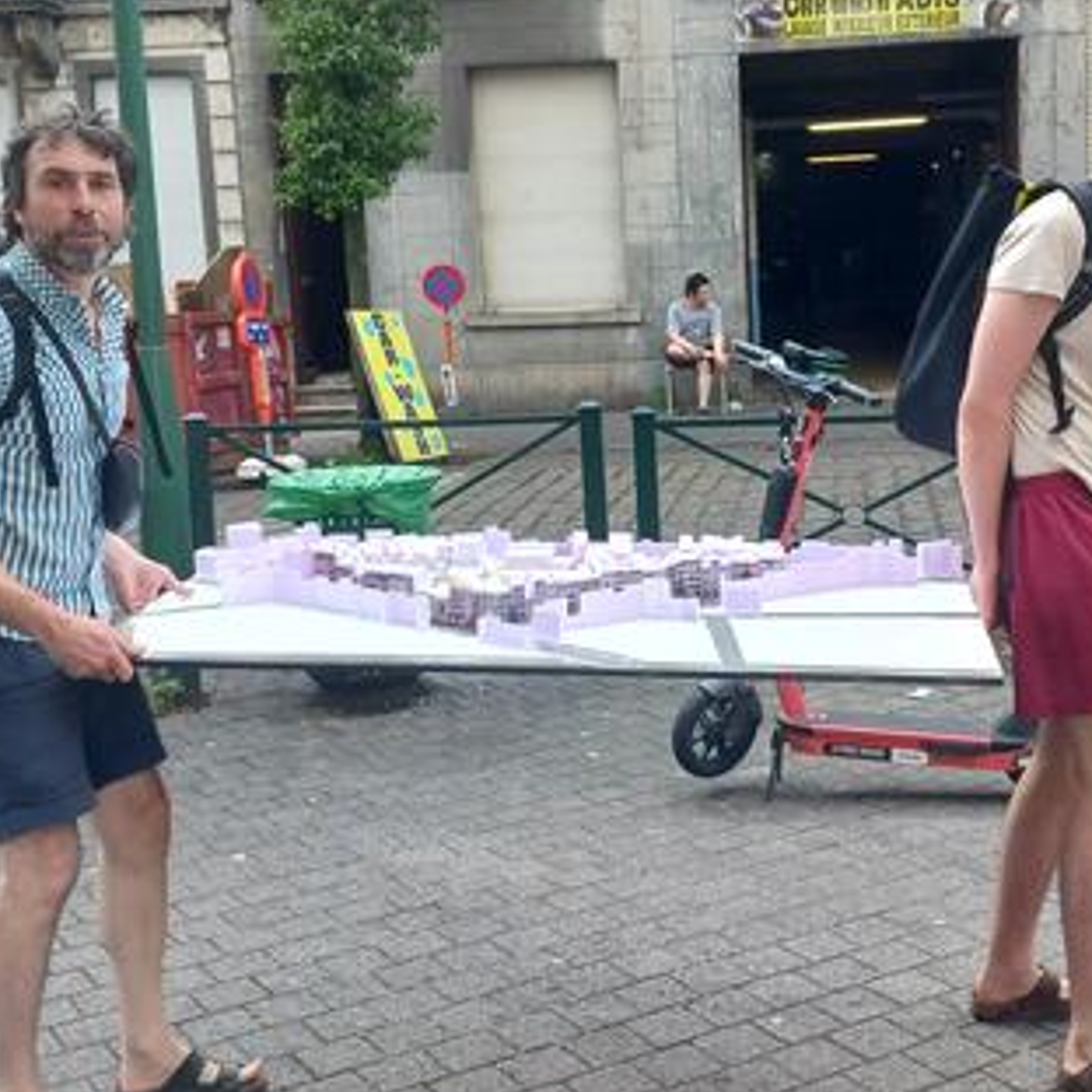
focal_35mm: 49
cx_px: 637
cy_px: 462
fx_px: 1749
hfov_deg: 34.6
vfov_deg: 34.6
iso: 32
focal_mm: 4
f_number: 1.8
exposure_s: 1/100
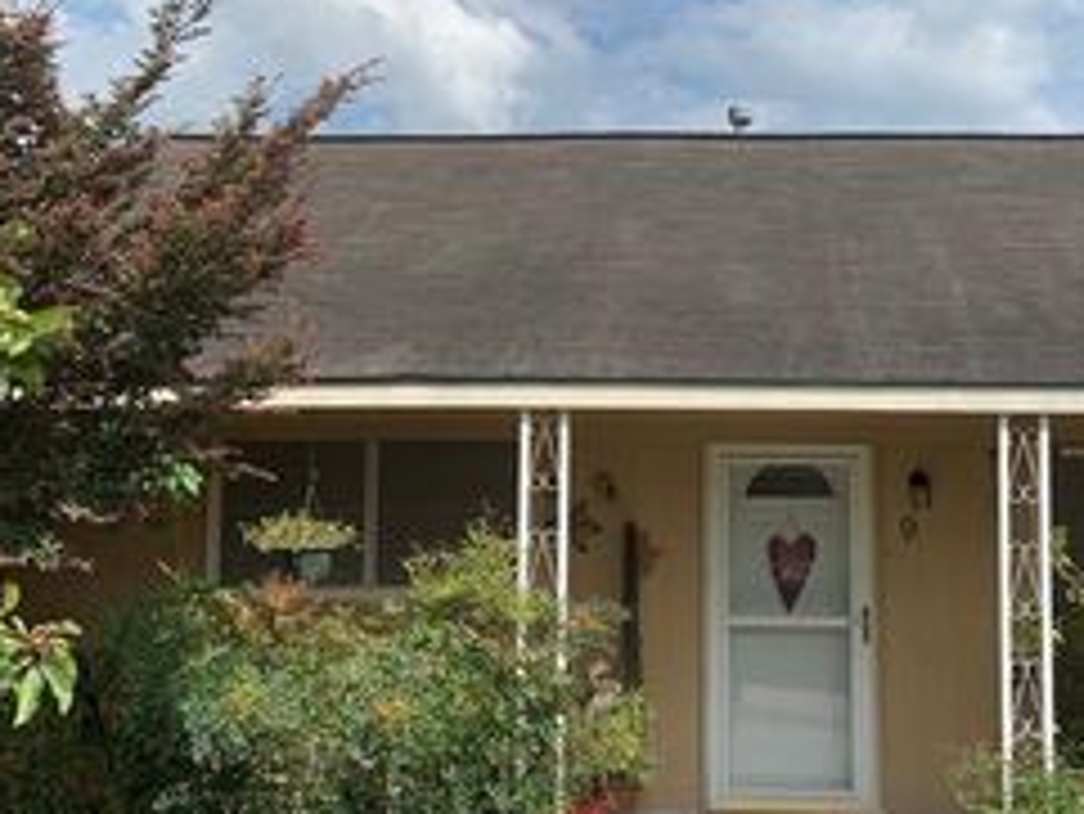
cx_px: 724
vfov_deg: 27.0
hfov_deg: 35.2
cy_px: 322
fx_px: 1692
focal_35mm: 54
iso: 25
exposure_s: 1/3086
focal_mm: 4.25
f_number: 1.8
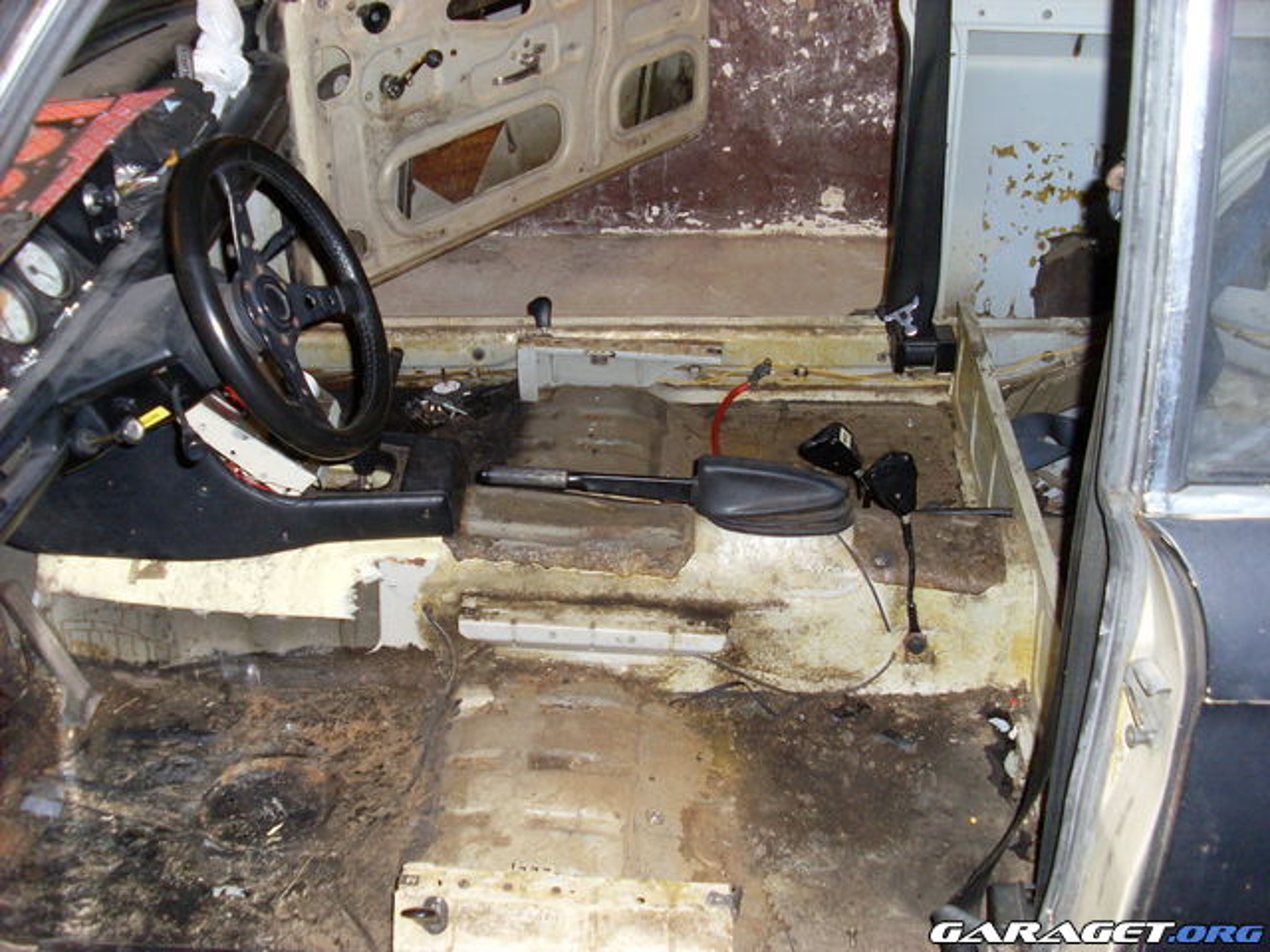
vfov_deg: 37.7
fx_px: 1394
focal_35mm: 38
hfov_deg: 49.0
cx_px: 635
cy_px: 476
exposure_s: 1/45
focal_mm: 6.3
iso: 120
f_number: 3
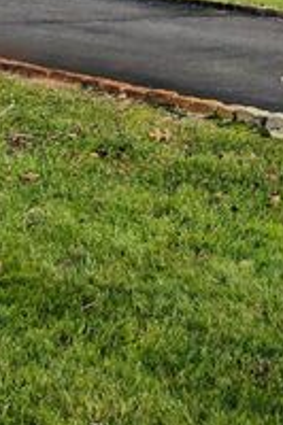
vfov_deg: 19.5
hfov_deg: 13.2
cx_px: 443
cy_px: -120
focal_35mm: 97
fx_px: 1146
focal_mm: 3.99
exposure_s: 1/600
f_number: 1.8
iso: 20
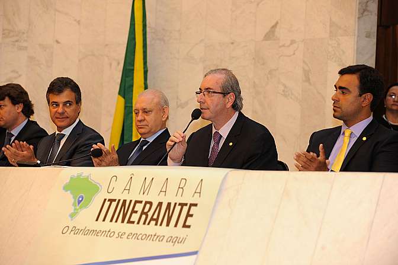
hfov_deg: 17.1
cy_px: 132
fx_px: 1326
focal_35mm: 120
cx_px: 199
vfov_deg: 11.4
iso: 800
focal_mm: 120
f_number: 4
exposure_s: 1/80
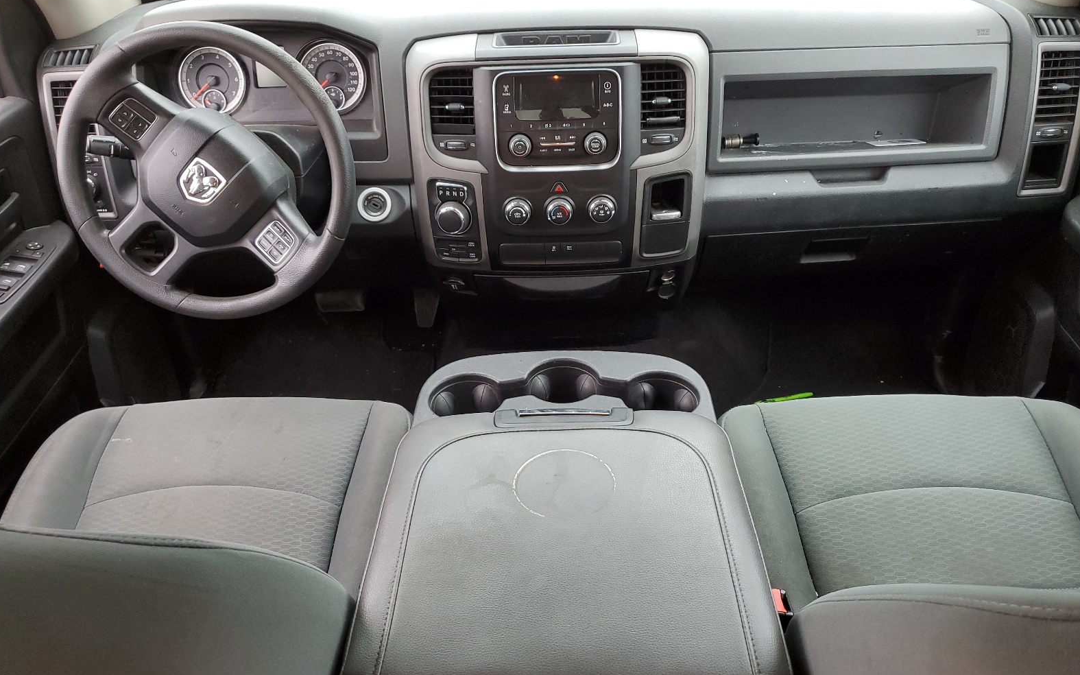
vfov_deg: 44.5
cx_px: 542
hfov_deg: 66.5
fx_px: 824
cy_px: 358
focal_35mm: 28
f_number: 1.5
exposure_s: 1/60.2
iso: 69
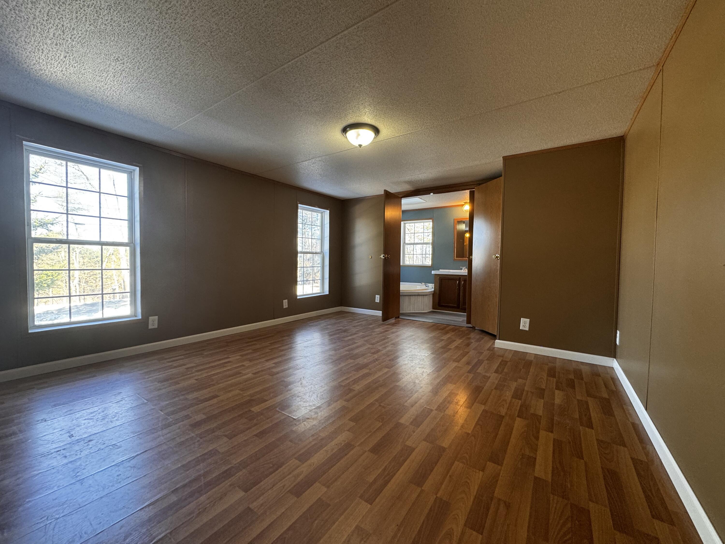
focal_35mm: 14
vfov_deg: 85.7
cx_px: 362
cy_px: 272
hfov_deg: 102.1
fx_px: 293
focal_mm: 2.22
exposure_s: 1/60
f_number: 2.2
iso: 160
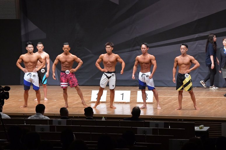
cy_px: 75
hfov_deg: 14.9
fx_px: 866
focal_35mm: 138
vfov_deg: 9.9
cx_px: 113
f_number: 5.6
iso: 8000
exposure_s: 1/400
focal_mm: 92
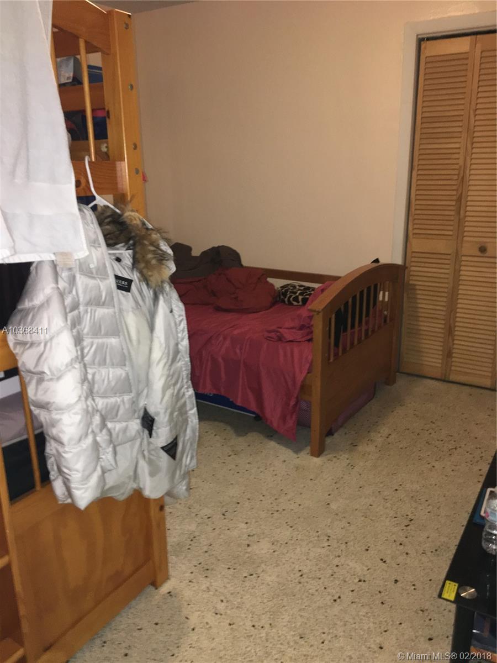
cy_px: 332
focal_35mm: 29
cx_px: 248
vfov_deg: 61.7
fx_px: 555
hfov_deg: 48.2
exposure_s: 1/16
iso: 125
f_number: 2.2
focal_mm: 4.15
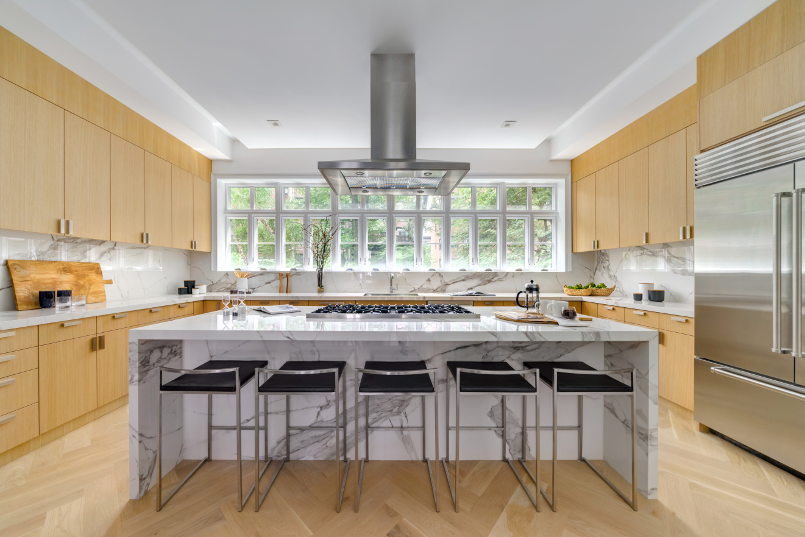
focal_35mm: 12
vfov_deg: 90.0
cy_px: 268
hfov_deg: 112.6
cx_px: 402
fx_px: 268
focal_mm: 12
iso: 500
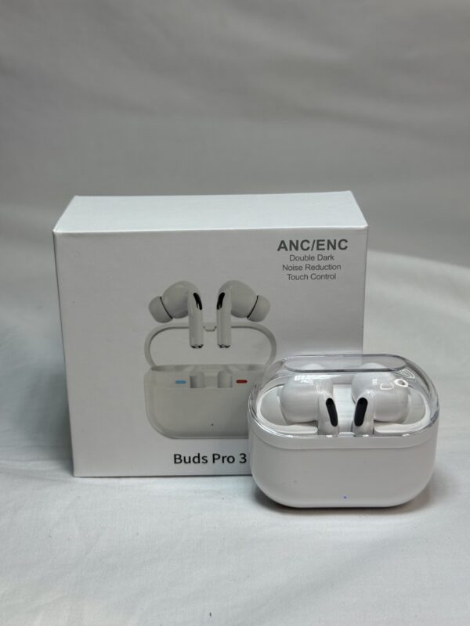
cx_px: 235
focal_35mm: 48
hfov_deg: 30.3
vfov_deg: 39.7
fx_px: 869
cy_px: 313
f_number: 1.78
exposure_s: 1/377
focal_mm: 6.76
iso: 64
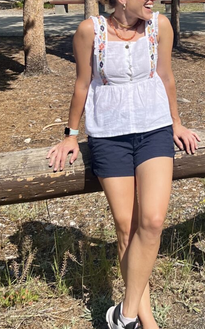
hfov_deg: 19.5
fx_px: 581
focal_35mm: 65
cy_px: 35
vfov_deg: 30.2
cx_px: 201
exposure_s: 1/3831
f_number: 1.5
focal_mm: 5.7
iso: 50
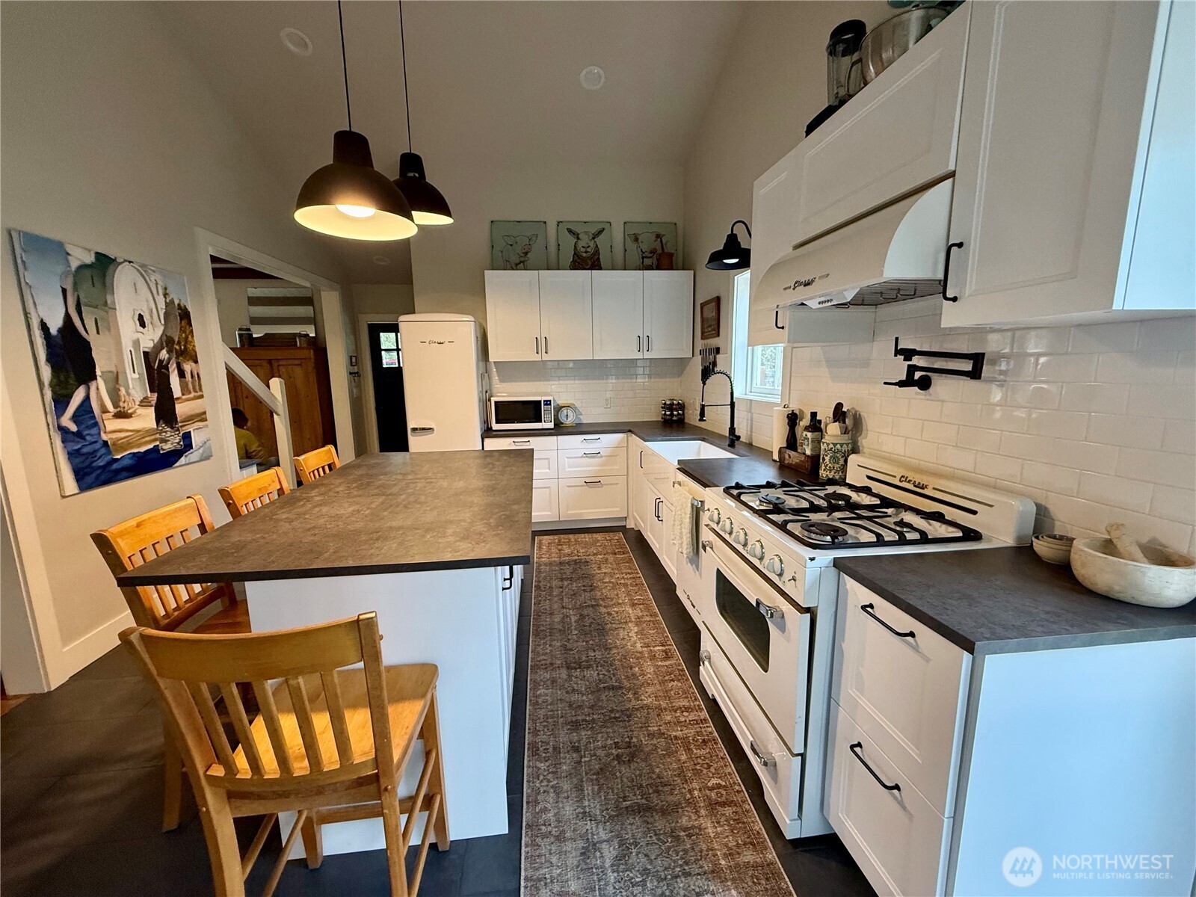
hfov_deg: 102.1
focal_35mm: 14
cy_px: 448
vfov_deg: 85.7
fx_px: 484
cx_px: 598
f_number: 2.2
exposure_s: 1/99
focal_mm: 2.22
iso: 250
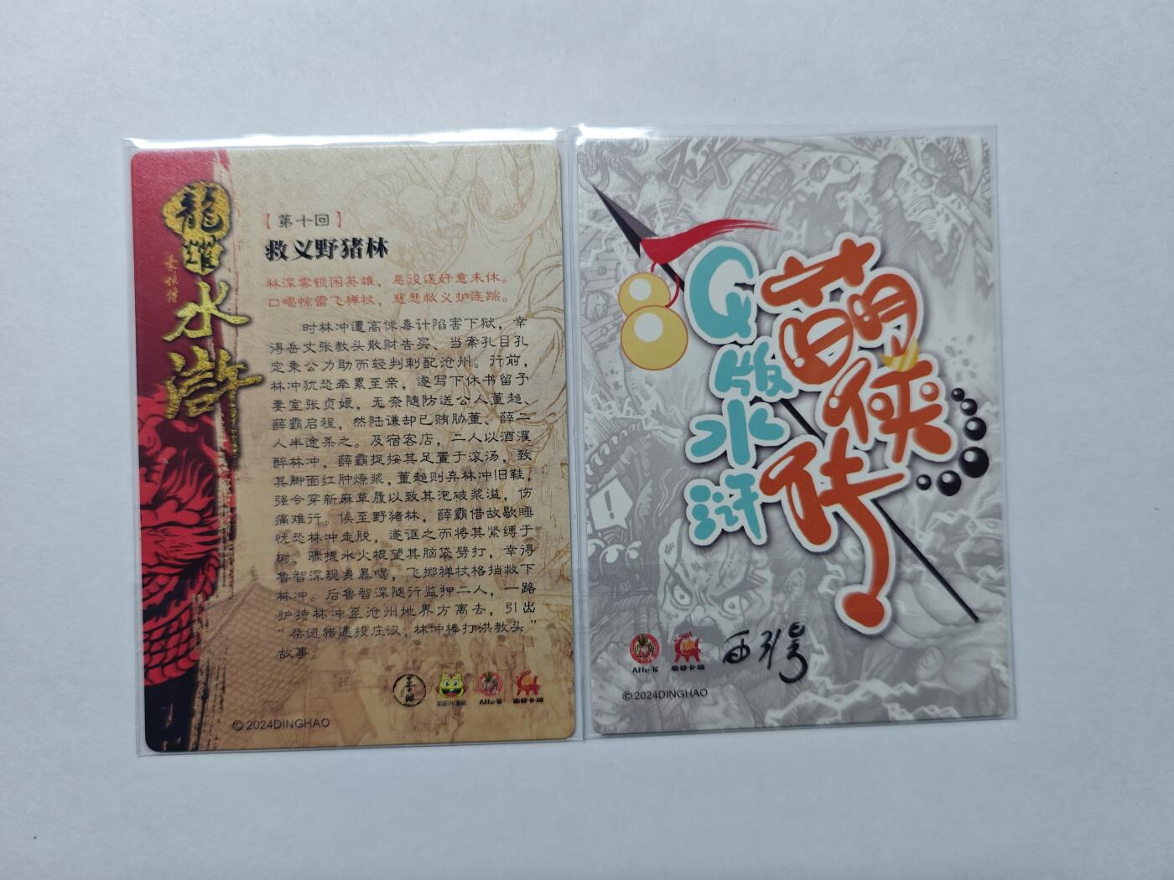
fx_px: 780
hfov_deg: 73.9
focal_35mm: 23
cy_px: 440
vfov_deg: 58.9
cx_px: 587
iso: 320
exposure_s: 1/50
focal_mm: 6.55
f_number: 1.6
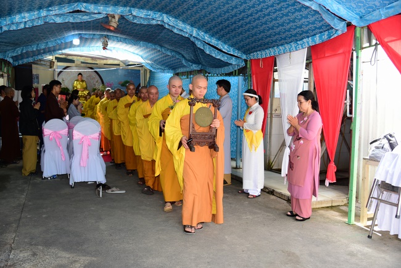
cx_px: 200
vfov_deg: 41.2
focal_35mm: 32
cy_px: 134
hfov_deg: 58.7
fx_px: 357
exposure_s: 1/80
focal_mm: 32
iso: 320
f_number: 4
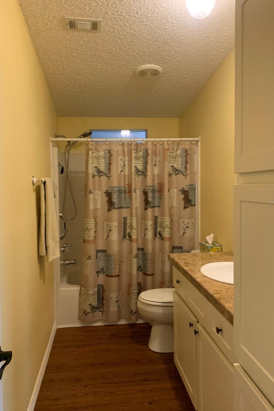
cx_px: 134
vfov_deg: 65.5
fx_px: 320
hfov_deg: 46.4
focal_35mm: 28
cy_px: 201
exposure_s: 1/60
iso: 250
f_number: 1.8
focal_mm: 4.25
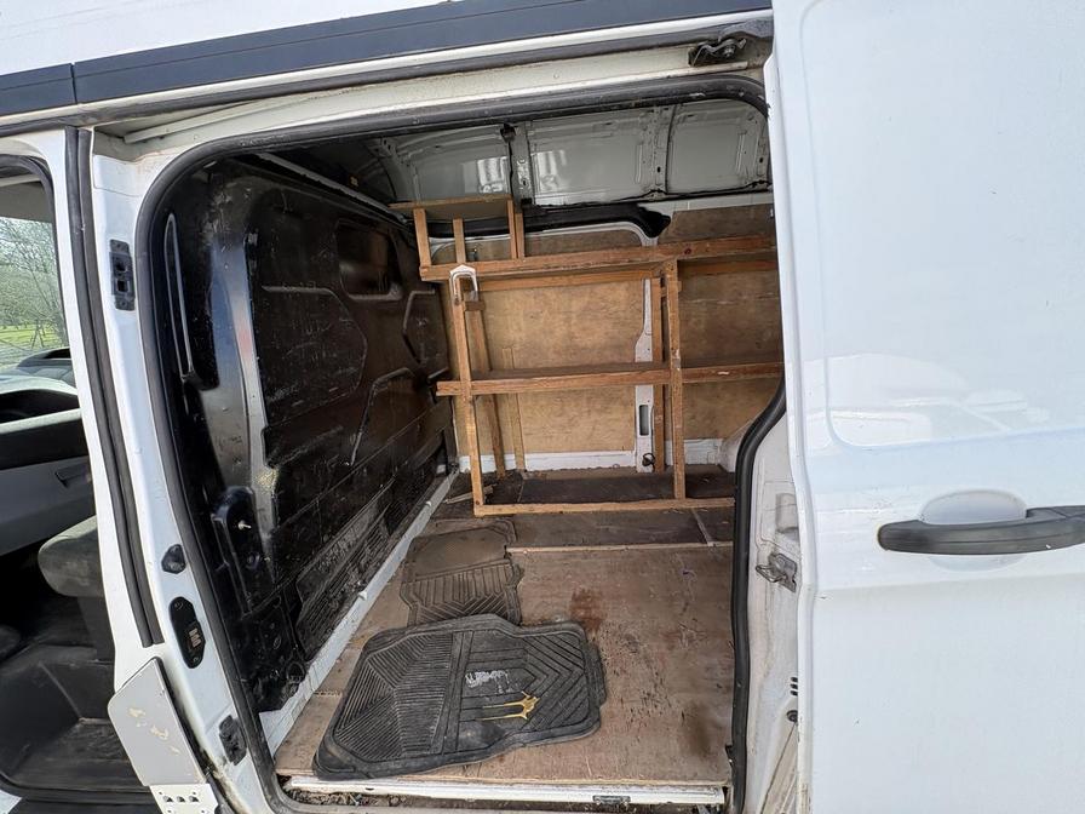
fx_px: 439
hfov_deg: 102.1
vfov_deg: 85.7
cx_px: 542
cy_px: 407
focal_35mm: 14
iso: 64
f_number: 2.2
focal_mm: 2.22
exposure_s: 1/294
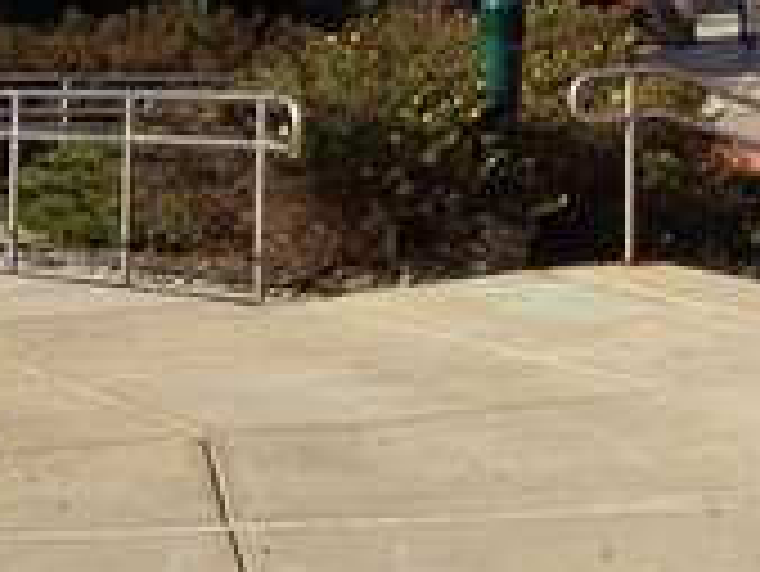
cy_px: -473
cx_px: 1313
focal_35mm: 166
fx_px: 3647
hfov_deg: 11.2
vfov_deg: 8.6
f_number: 2.4
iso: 50
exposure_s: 1/1493
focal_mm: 4.28
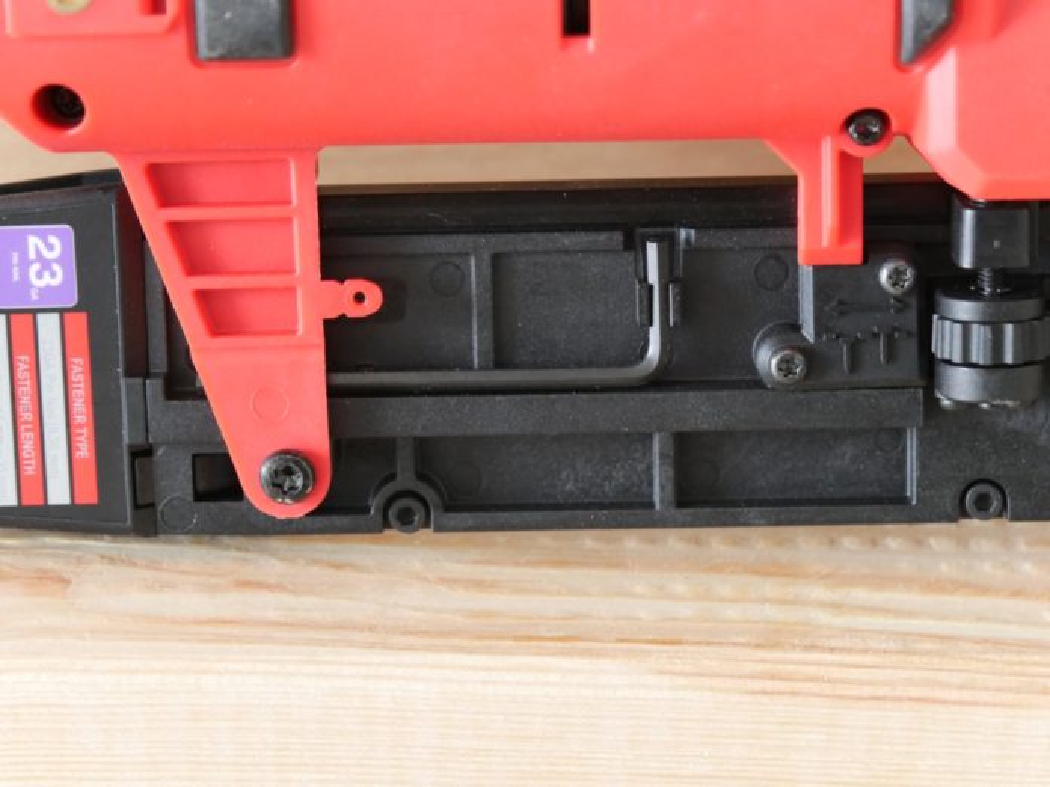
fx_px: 3337
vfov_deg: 13.5
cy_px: 394
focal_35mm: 110
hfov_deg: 17.9
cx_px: 525
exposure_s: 1/125
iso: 2500
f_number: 5.1
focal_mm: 55
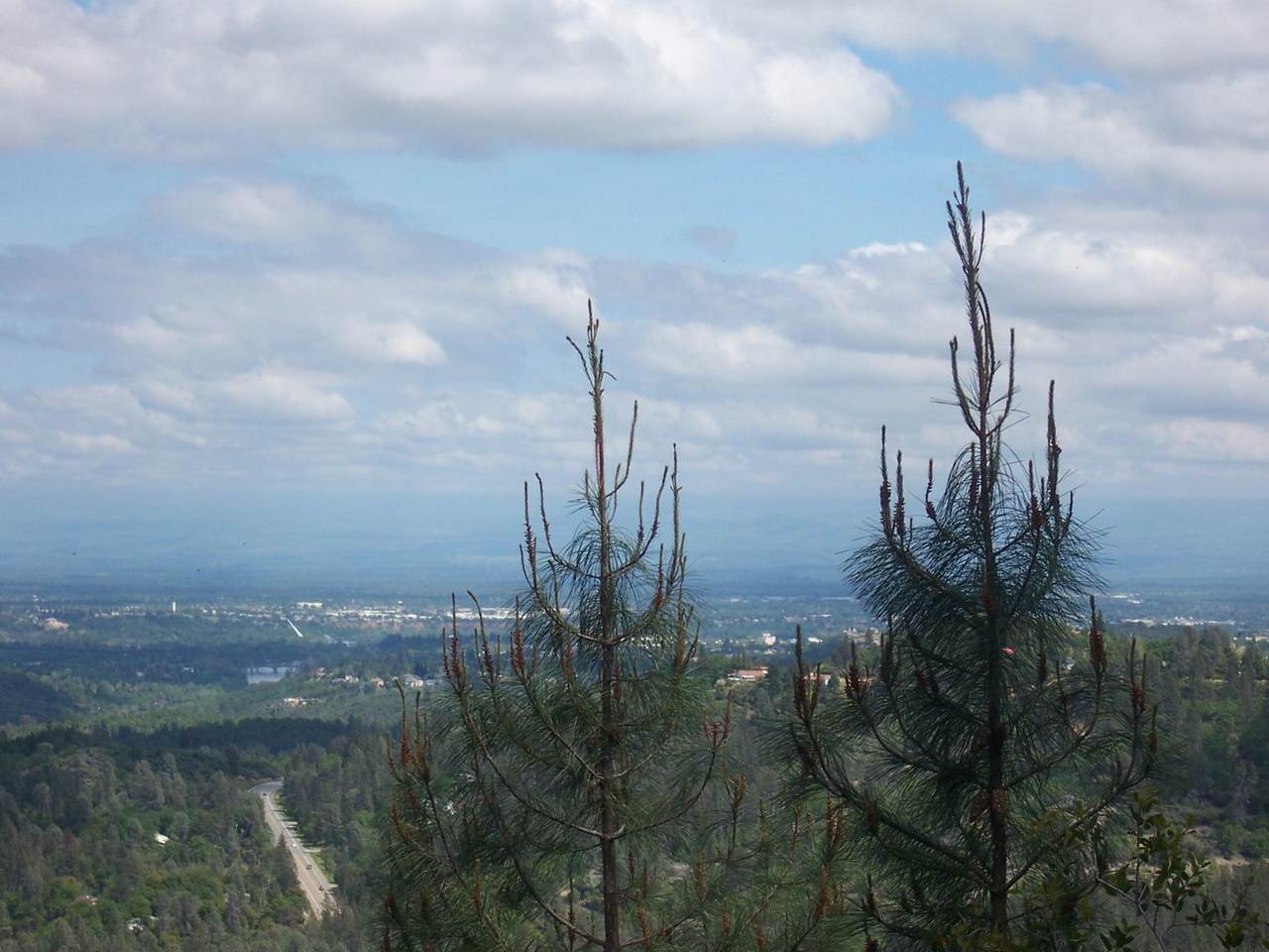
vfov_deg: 13.7
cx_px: 634
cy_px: 476
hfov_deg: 18.2
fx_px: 3959
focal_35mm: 108
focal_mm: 18
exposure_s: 1/500
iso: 80
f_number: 5.6
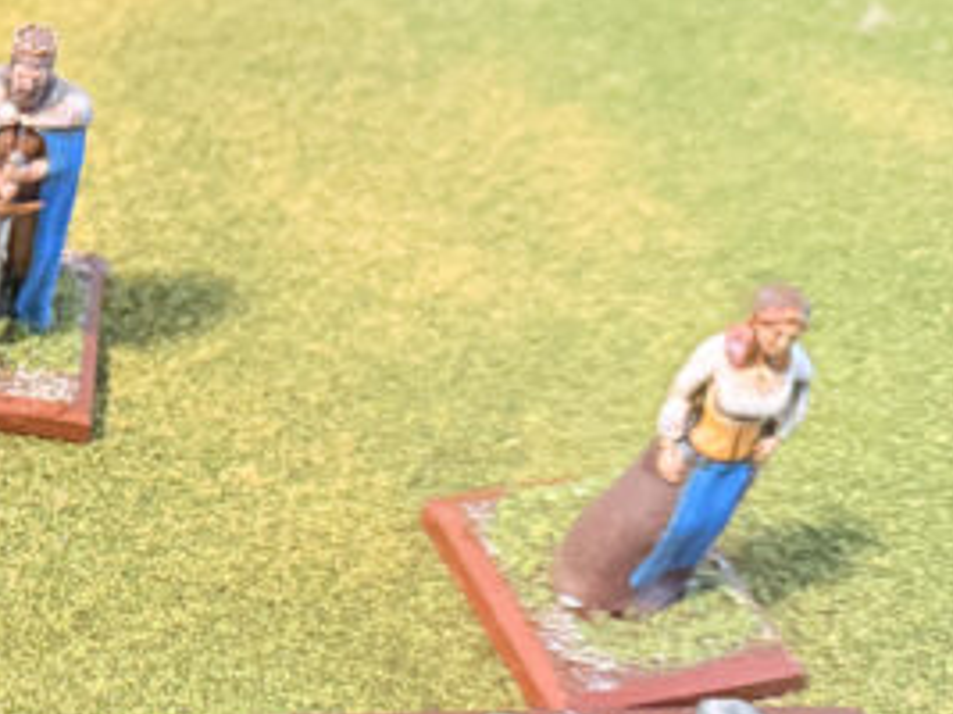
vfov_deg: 21.3
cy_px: 421
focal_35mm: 69
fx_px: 1899
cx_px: -275
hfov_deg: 24.7
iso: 1000
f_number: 1.78
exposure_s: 1/40
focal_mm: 6.76
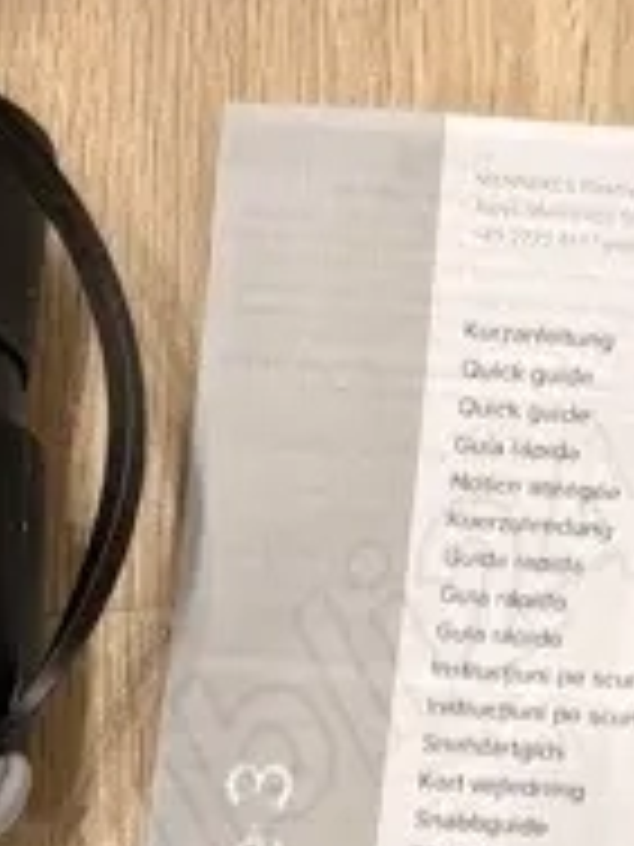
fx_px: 4151
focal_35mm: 170
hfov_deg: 8.6
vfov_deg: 11.5
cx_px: 728
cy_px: 819
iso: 125
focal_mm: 6.76
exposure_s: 1/50
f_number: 1.78
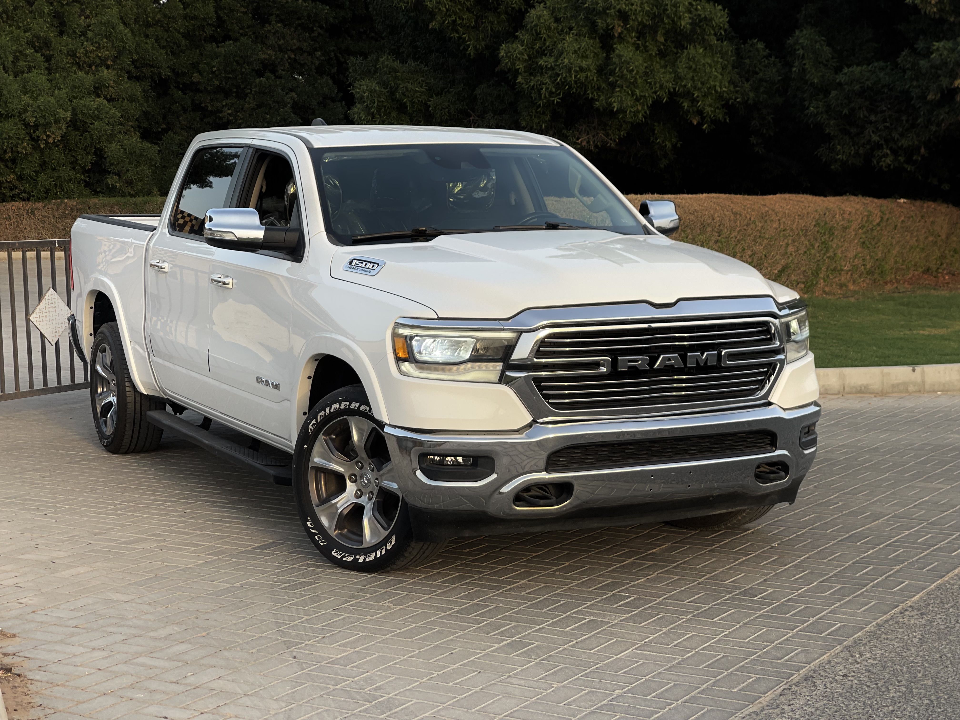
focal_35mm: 64
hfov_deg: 30.3
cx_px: 480
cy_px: 360
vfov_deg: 22.9
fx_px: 1775
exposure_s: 1/133
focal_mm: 7.5
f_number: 2.2
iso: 20
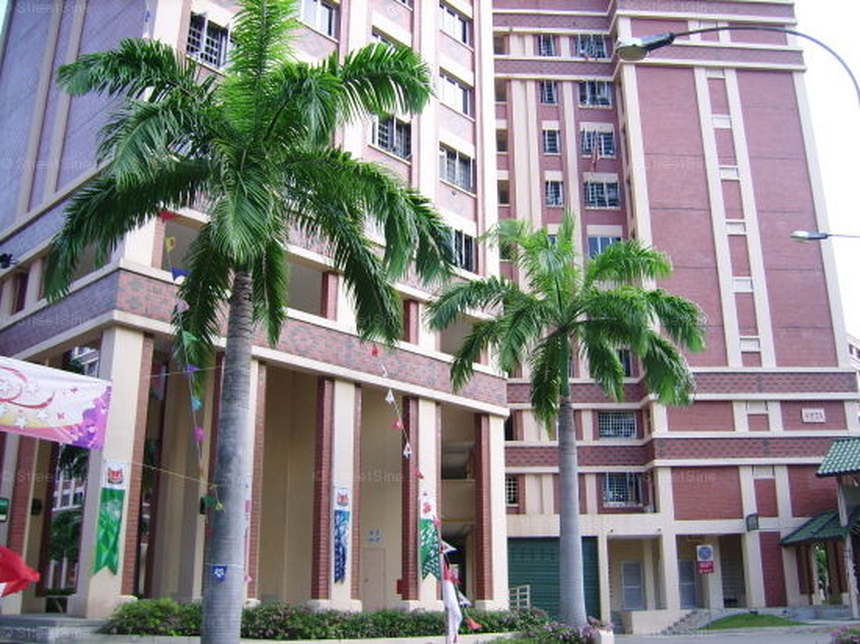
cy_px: 322
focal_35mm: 35
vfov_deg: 40.7
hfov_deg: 52.6
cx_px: 430
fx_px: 869
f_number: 2.8
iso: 100
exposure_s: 1/78
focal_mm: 5.95
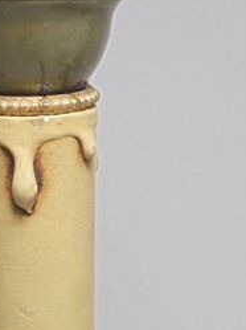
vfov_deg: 18.6
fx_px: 997
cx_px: 46
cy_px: 254
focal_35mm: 105
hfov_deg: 14.0
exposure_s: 1/60
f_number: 3.7
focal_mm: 5.3
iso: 100
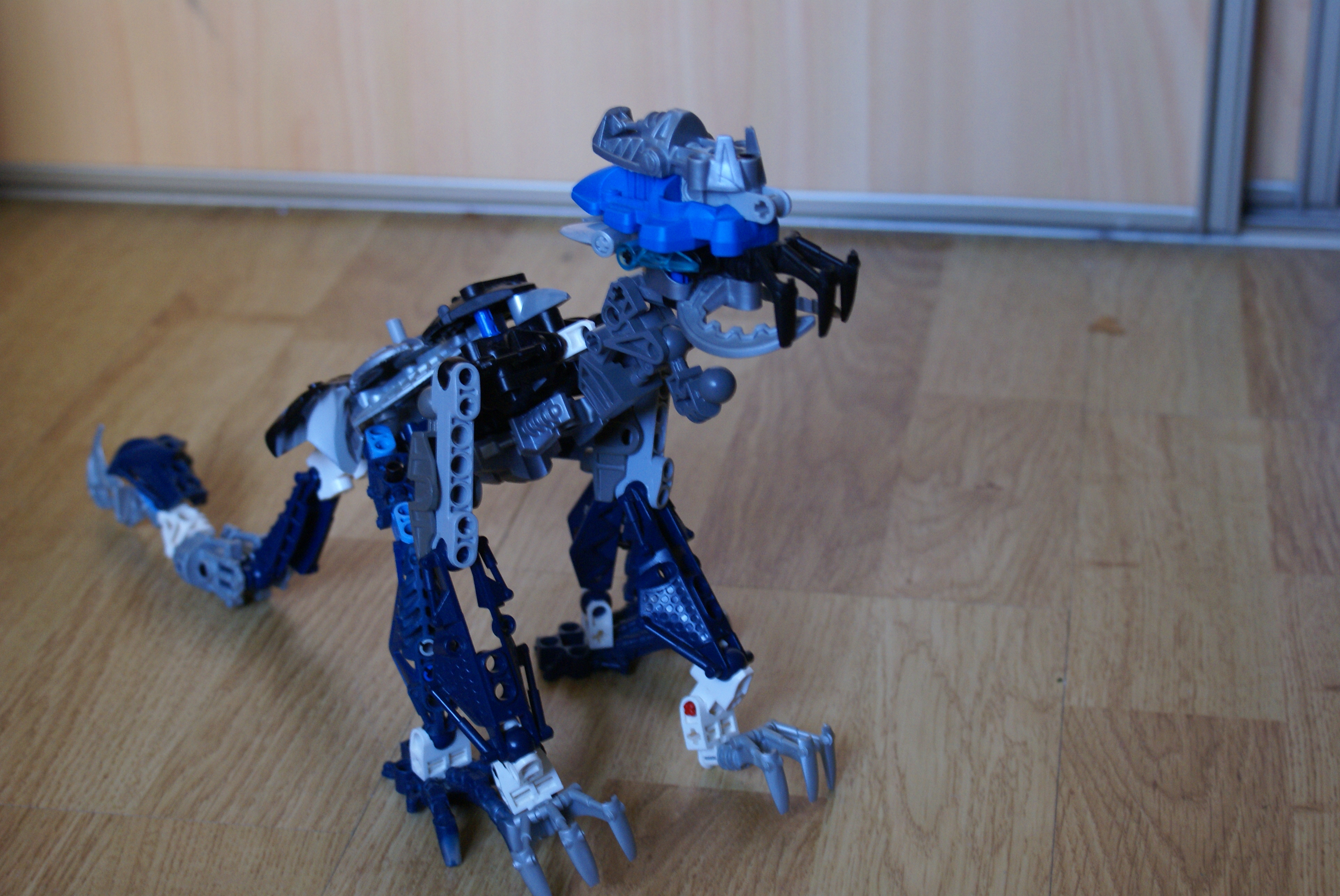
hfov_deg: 29.8
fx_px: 2516
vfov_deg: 20.2
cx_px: 670
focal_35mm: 68
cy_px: 448
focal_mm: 45
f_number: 5.6
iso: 400
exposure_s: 1/10
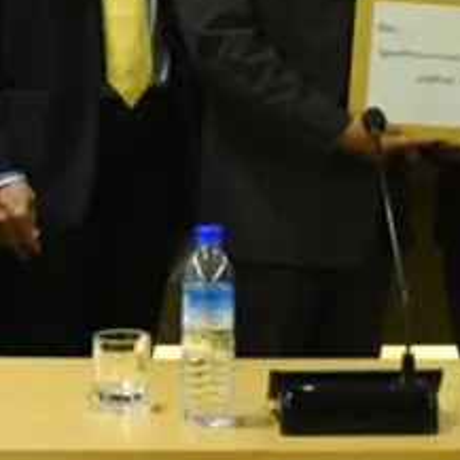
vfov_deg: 10.1
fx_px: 2571
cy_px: -40
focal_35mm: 171
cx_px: 418
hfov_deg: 10.2
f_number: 5.6
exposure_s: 1/100
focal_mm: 56
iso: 8000
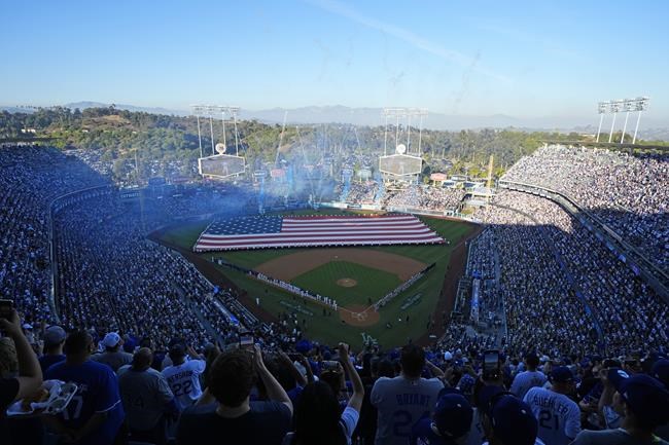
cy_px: 222
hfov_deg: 90.0
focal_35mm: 18
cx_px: 334
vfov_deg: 67.4
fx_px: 334
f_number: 8
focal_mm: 18
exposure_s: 1/500
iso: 400
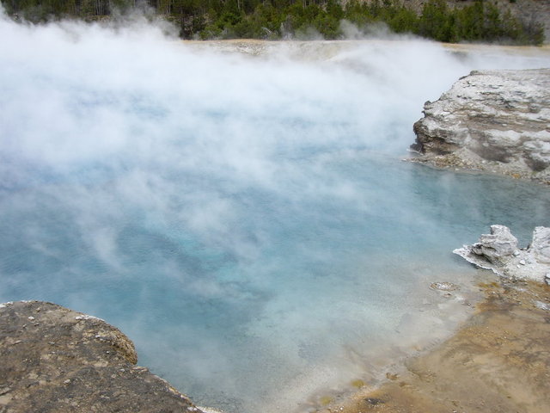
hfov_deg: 49.0
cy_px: 206
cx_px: 275
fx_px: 604
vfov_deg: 37.7
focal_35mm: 38
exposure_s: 1/100
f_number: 4.3
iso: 50
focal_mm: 6.2
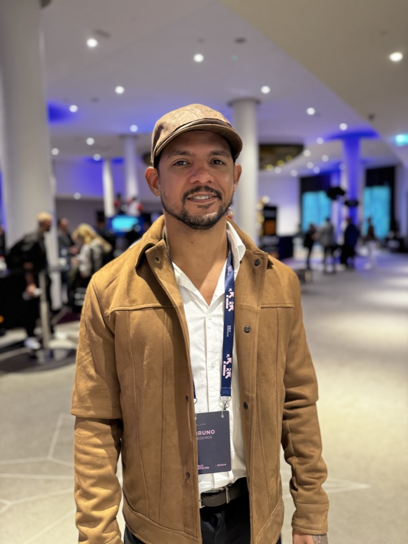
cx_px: 204
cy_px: 272
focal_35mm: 24
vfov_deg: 71.6
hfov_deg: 56.8
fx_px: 377
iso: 400
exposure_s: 1/60
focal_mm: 6.76
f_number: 1.78
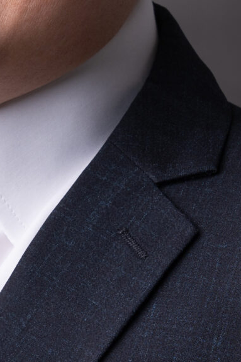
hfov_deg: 3.6
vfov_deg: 5.4
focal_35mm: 383
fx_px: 3848
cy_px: 201
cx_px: -6
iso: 100
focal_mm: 86
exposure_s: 1/125
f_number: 8
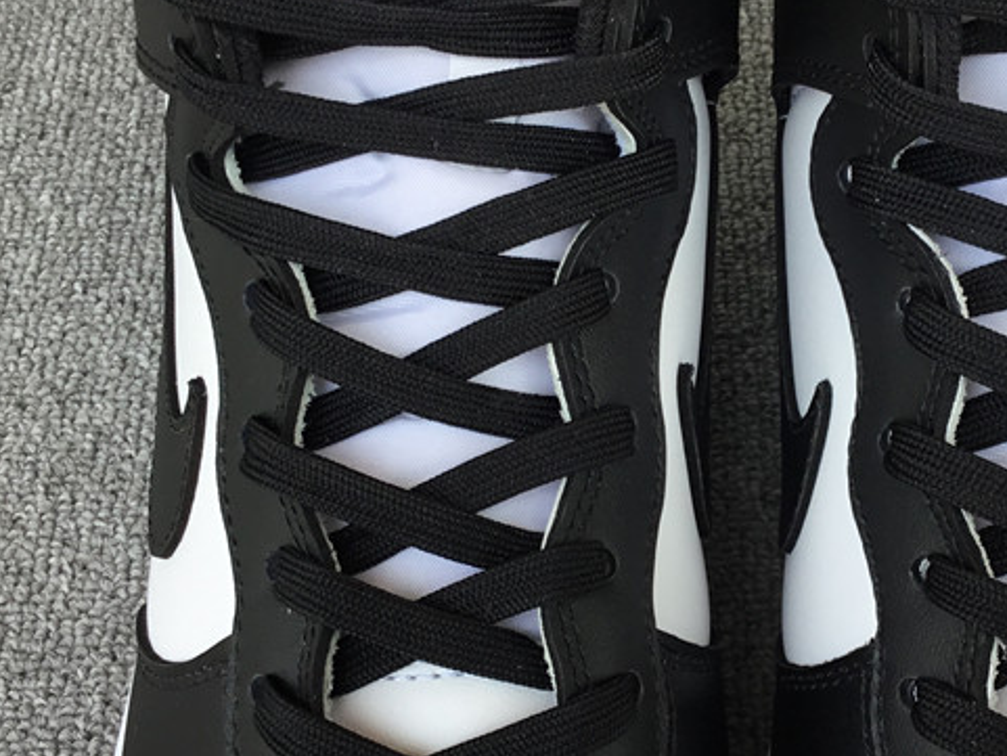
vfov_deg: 25.2
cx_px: 682
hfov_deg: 32.9
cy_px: 395
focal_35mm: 58
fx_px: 1688
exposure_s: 1/170
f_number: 2.4
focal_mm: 3.3
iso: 25
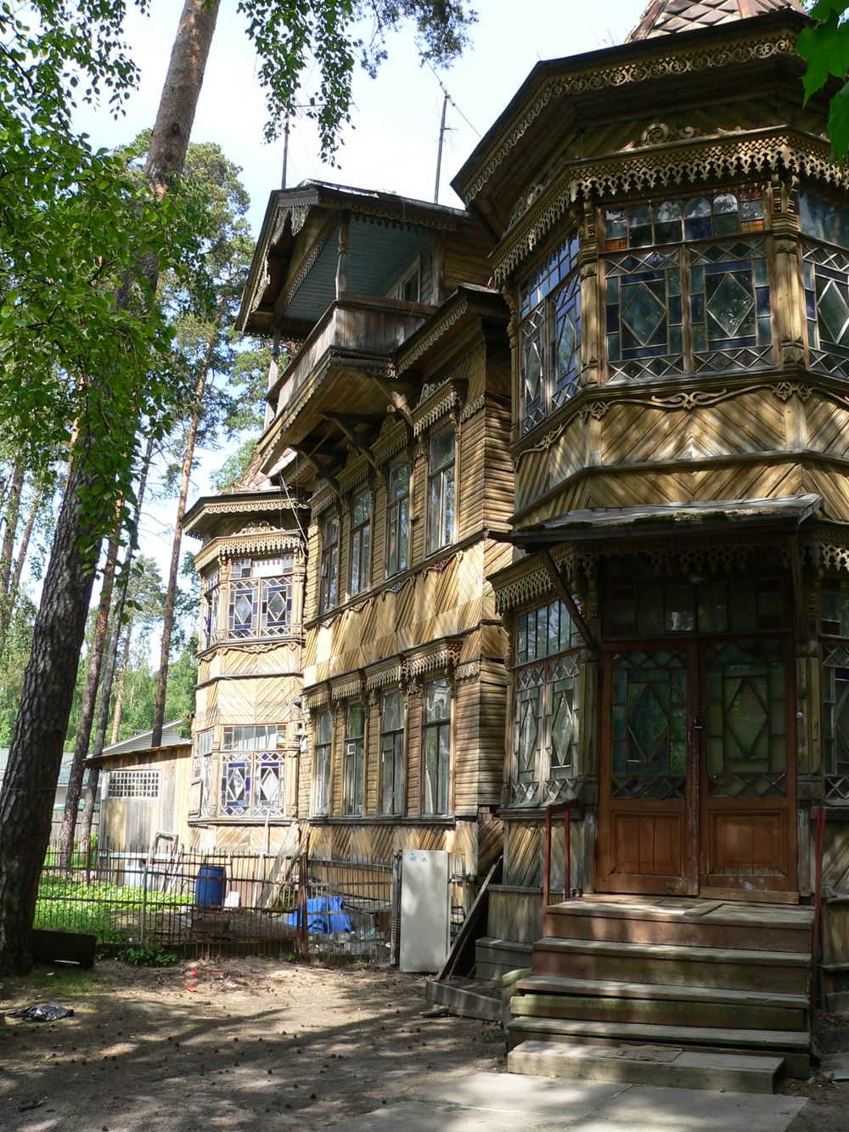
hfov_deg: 39.7
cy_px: 566
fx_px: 1177
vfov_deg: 51.4
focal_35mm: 36
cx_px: 424
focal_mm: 6
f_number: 4
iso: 80
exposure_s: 1/125
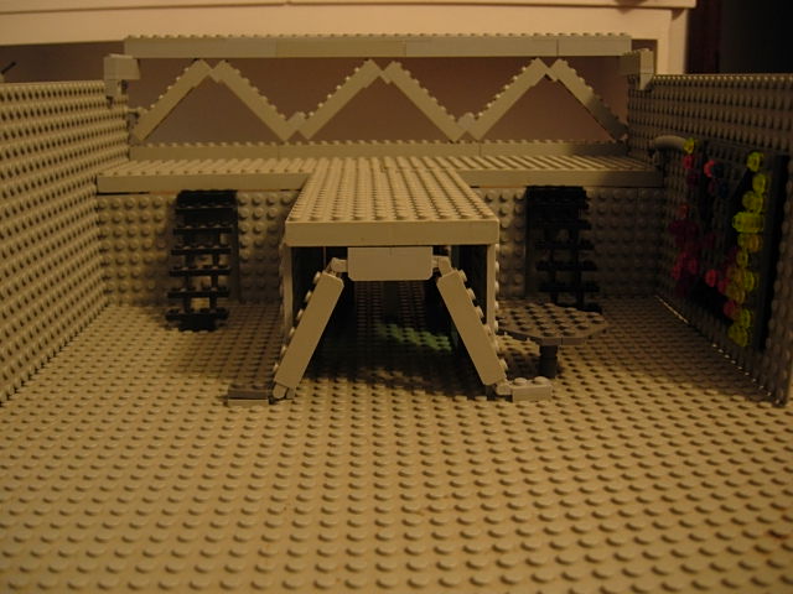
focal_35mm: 36
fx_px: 825
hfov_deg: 51.4
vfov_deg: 39.7
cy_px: 297
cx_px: 396
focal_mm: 7.5
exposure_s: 1/4
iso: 173
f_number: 2.7
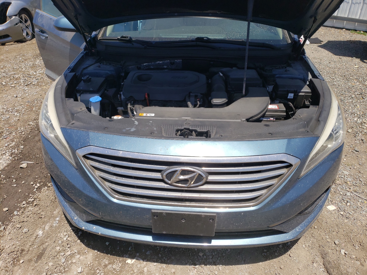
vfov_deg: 53.1
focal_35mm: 26
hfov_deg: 67.3
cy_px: 138
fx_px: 276
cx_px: 184
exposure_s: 1/3333
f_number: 1.5
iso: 50
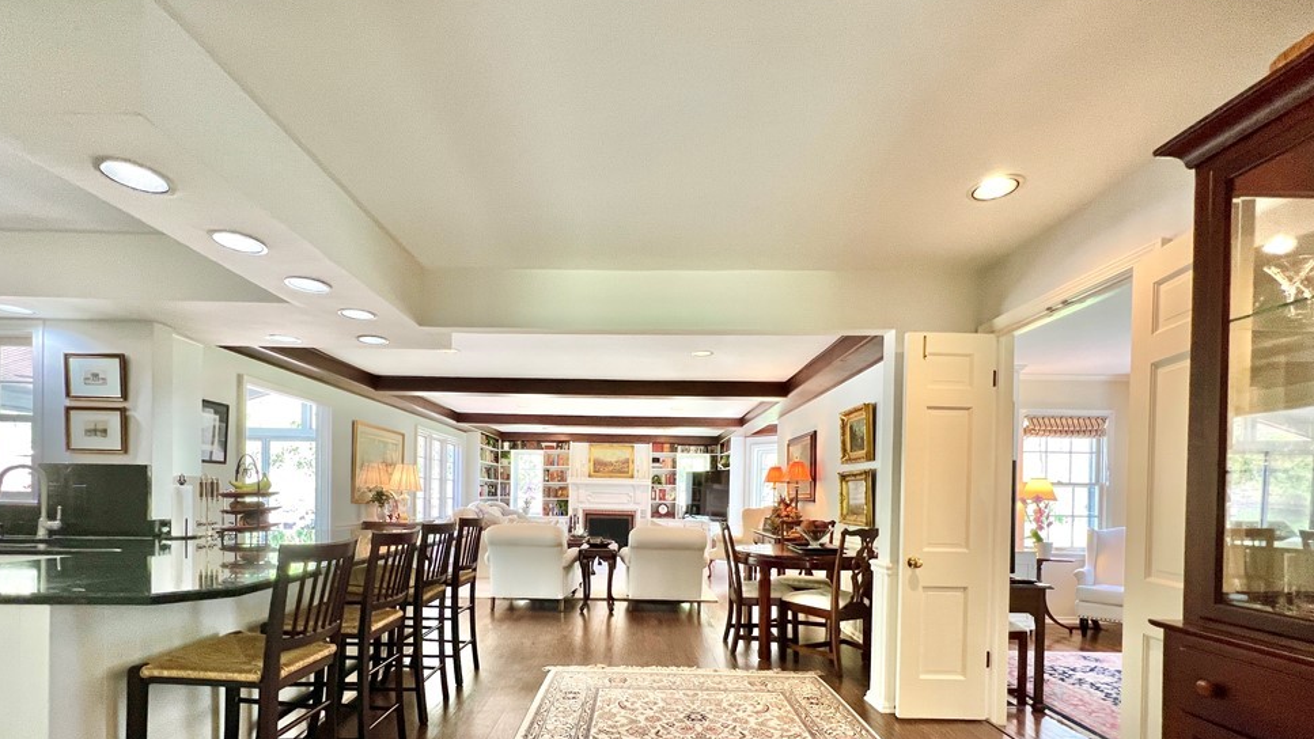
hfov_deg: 103.0
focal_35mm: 15
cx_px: 640
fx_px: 523
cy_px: 504
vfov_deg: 68.2
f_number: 1.8
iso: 160
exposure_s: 1/60
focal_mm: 1.57
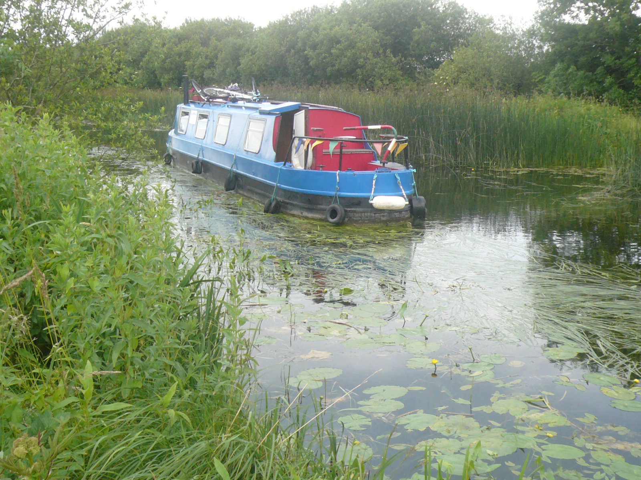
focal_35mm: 45
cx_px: 320
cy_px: 240
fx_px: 833
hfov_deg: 42.1
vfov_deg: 32.2
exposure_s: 1/50
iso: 100
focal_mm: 4.9
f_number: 2.9
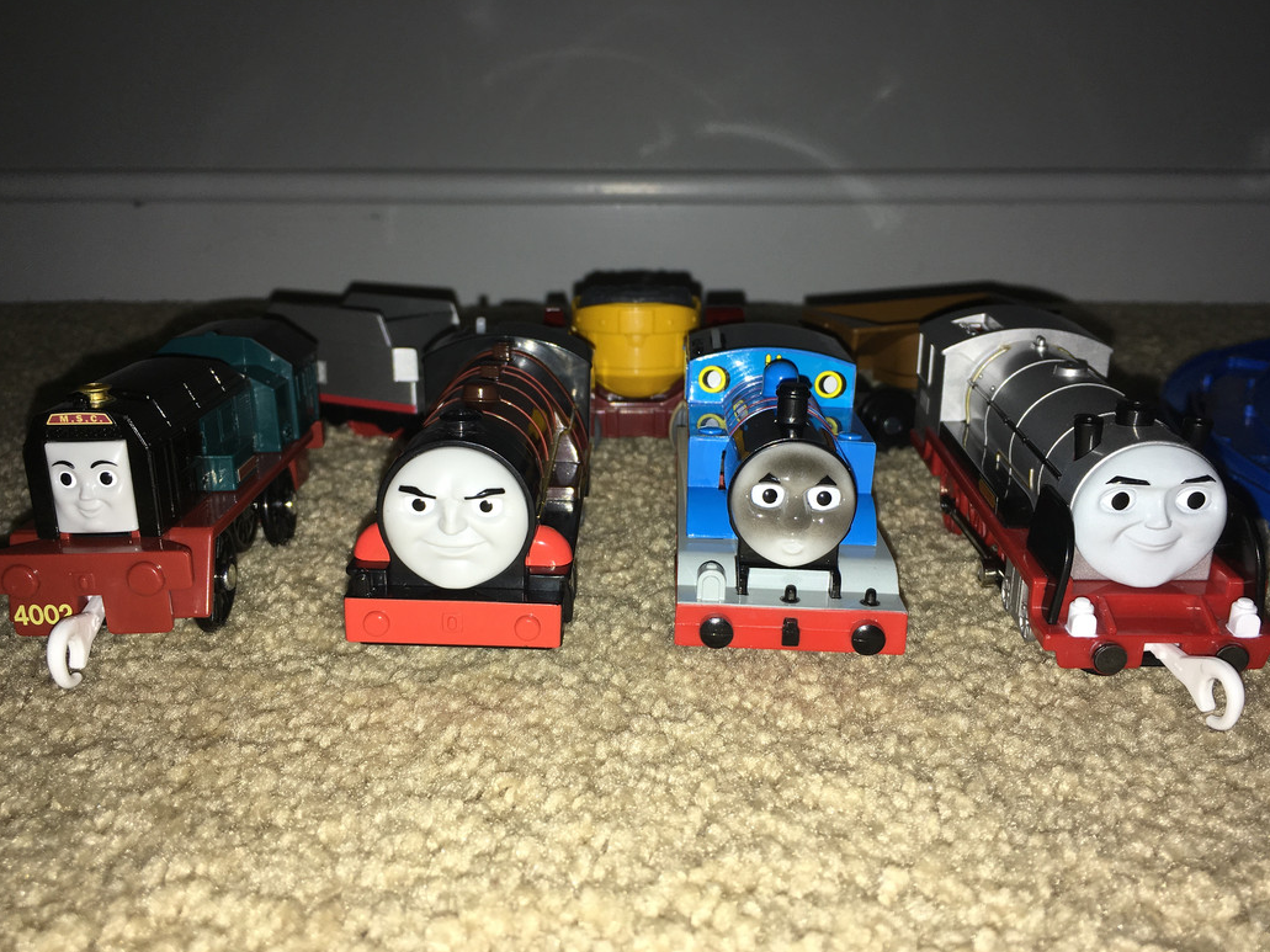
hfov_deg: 60.0
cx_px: 631
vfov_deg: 46.8
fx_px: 1101
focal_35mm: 30
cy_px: 488
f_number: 2.2
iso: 25
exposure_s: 1/82
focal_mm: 4.15
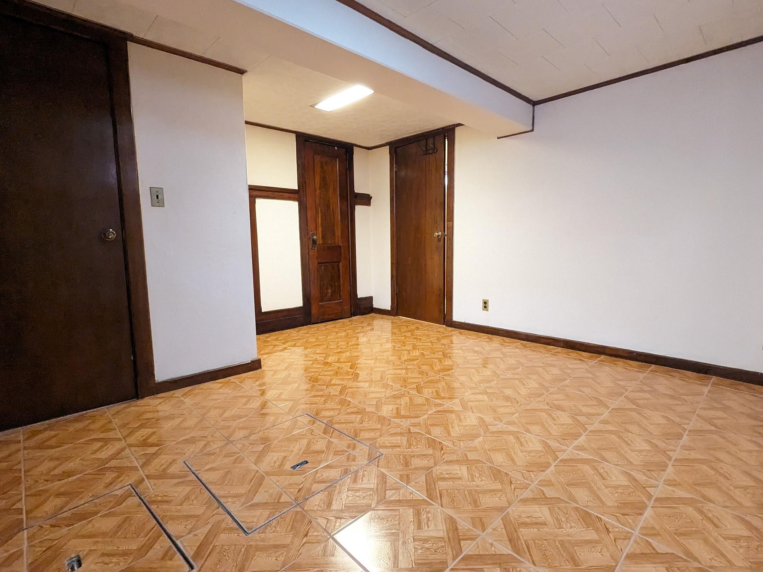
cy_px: 285
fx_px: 375
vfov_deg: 74.7
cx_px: 404
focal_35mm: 17
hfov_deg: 90.9
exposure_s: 1/30
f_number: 2.2
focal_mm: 2.35
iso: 1639
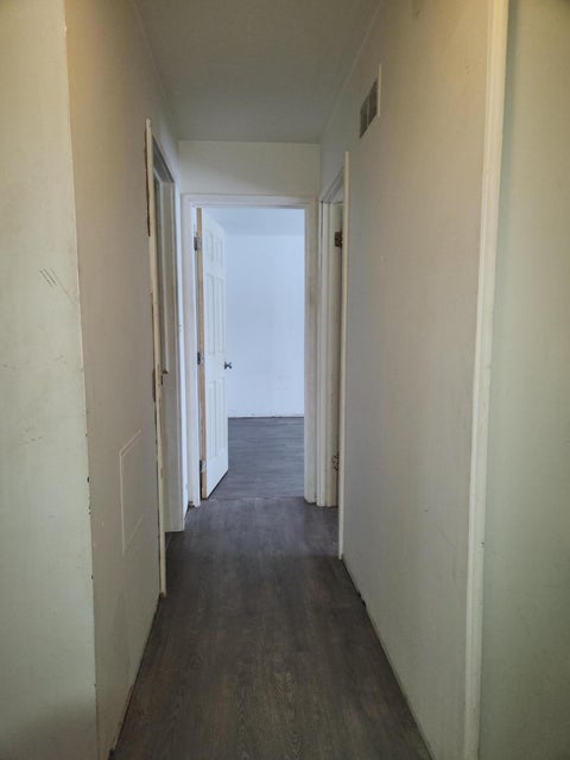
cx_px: 285
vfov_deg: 73.9
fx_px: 505
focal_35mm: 23
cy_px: 380
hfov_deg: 58.9
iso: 100
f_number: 1.8
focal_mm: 5.4
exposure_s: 1/40
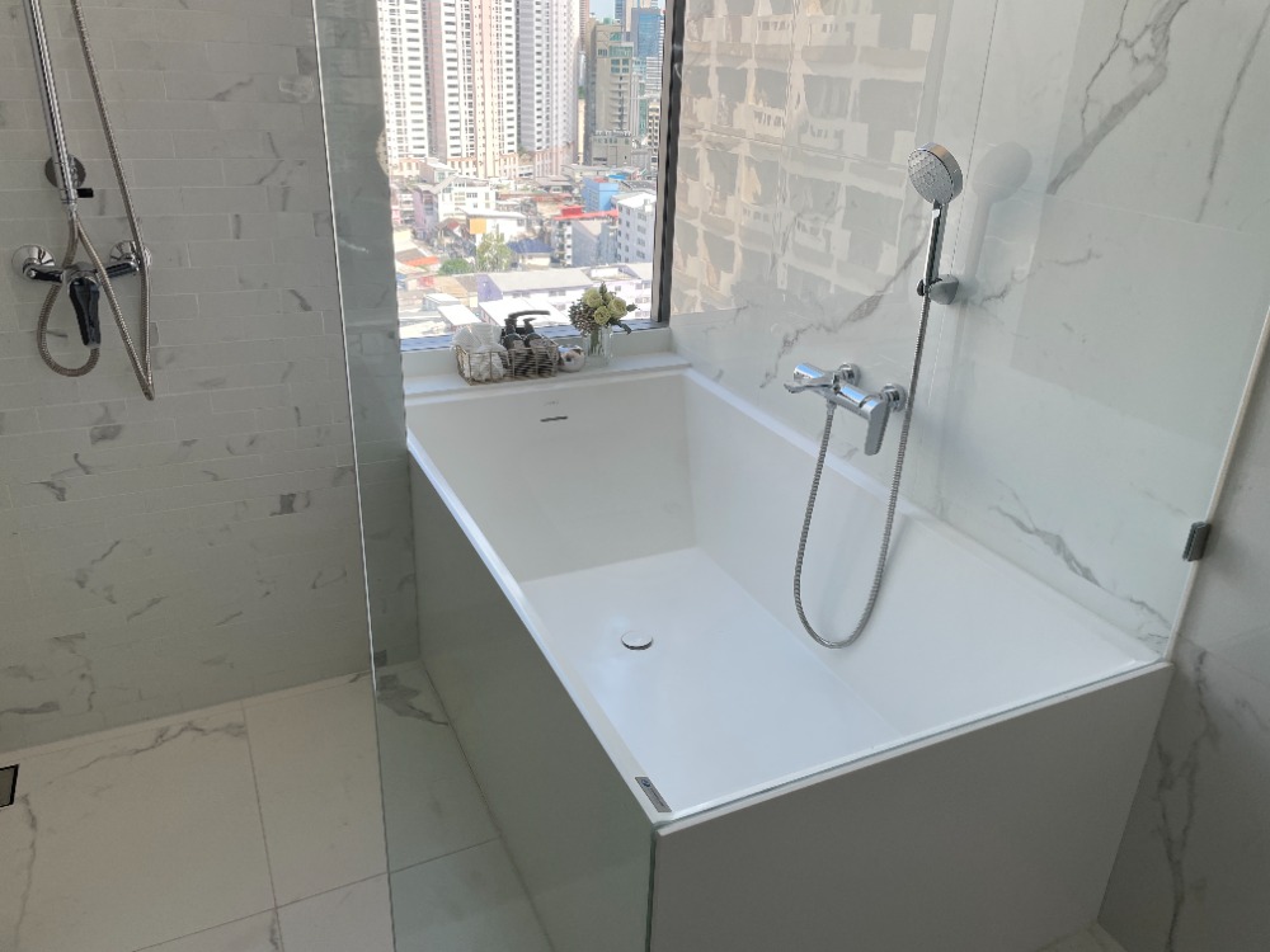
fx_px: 954
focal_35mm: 26
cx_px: 635
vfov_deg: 53.1
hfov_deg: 67.3
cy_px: 476
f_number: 1.6
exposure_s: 1/262
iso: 32
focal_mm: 4.2
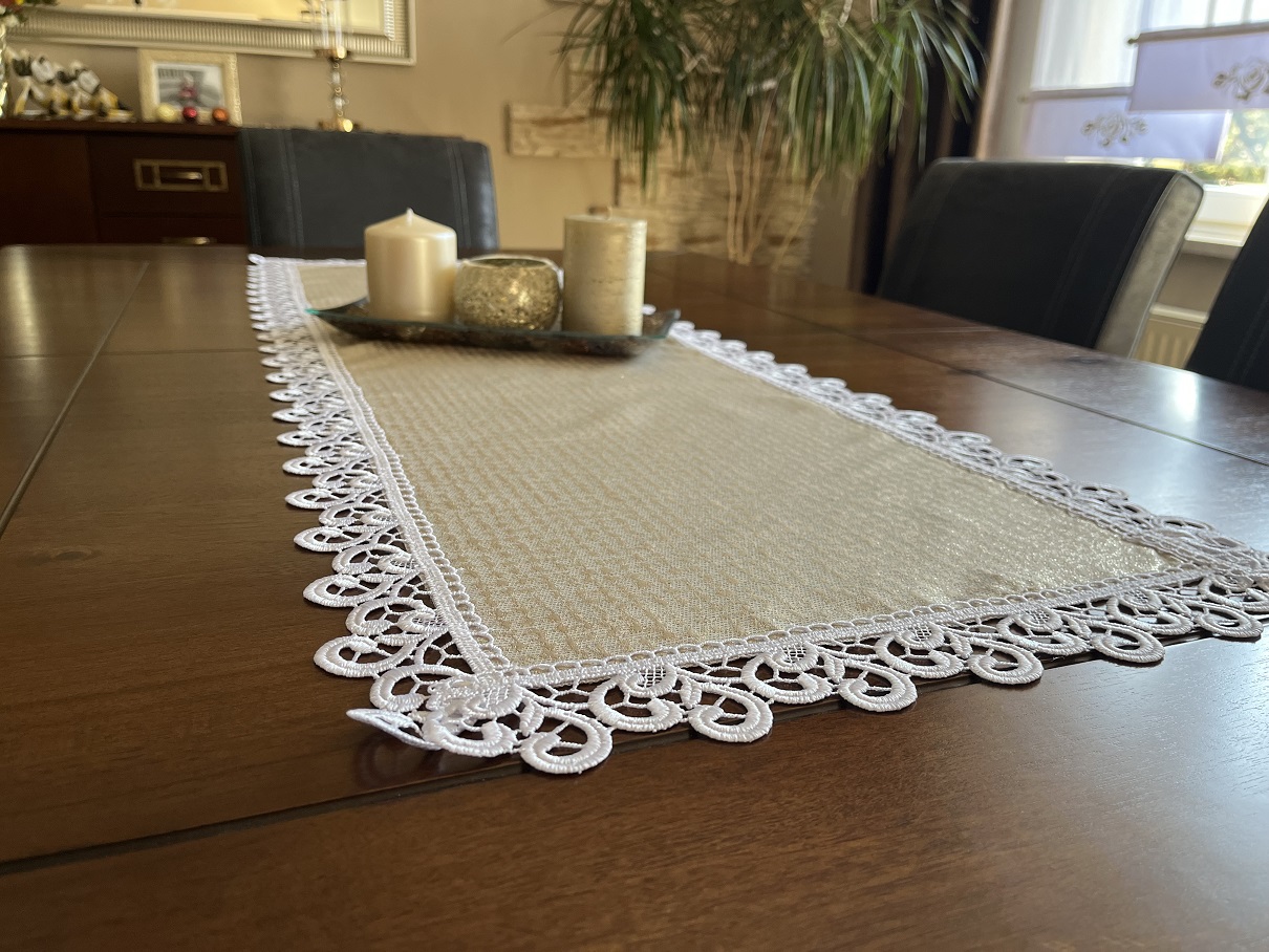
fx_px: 953
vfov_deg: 53.1
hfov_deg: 67.3
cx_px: 634
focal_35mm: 26
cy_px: 476
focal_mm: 5.1
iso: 125
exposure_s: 1/102
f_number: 1.6
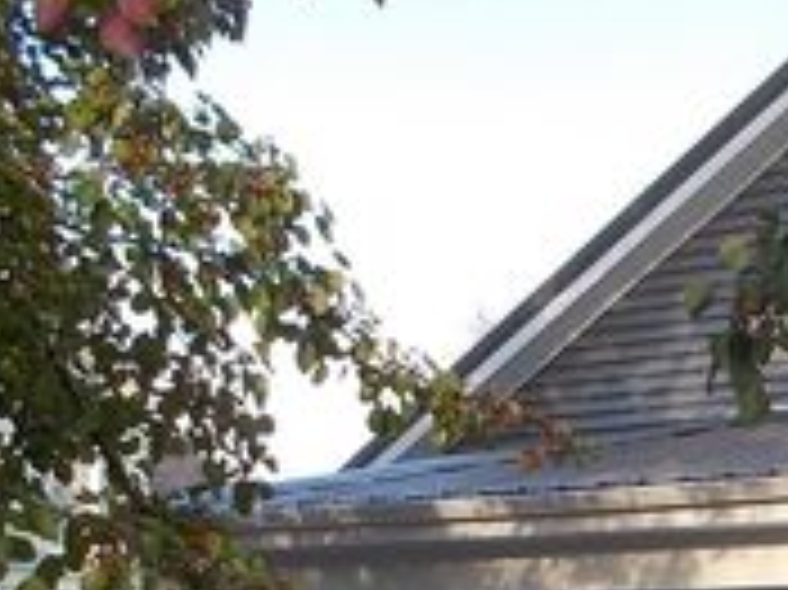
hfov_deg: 21.8
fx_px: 1888
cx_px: 946
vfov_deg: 16.8
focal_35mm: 83
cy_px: 754
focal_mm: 4.1
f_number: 3.3
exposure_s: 1/125
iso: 80
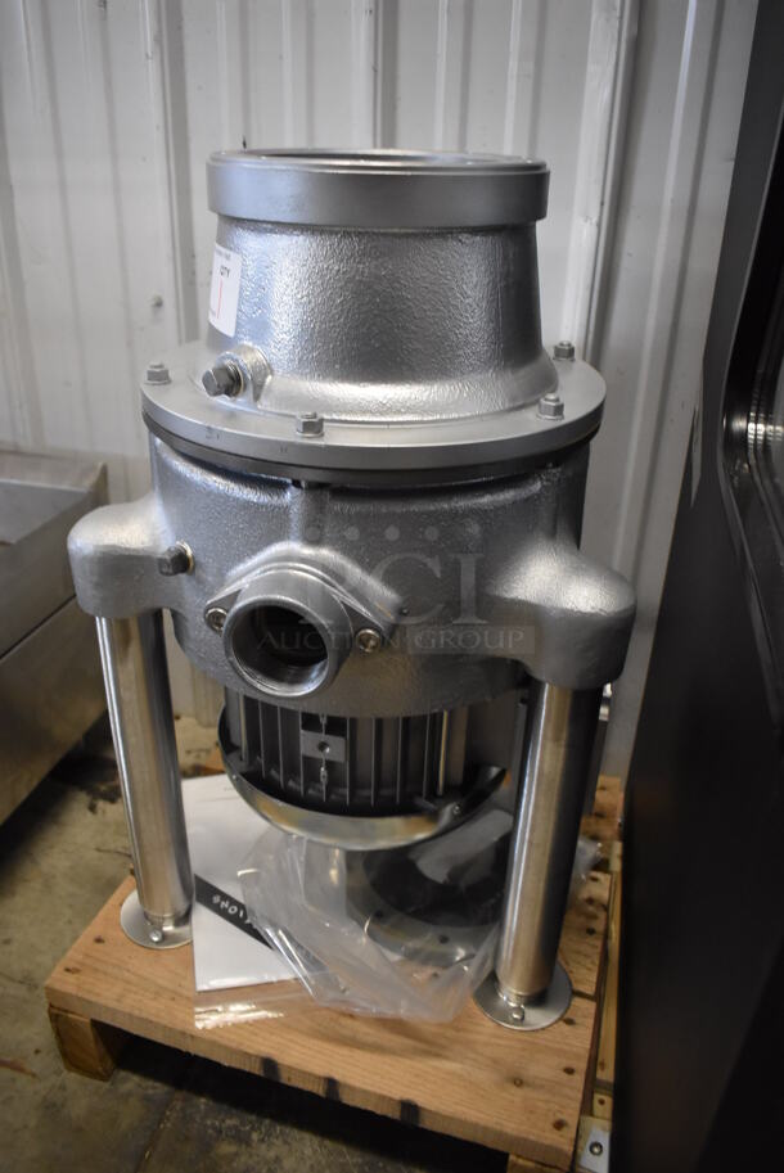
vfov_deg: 67.3
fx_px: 881
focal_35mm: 27
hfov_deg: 48.0
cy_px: 586
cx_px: 392
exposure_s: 1/125
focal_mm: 18
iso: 2200
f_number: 3.5
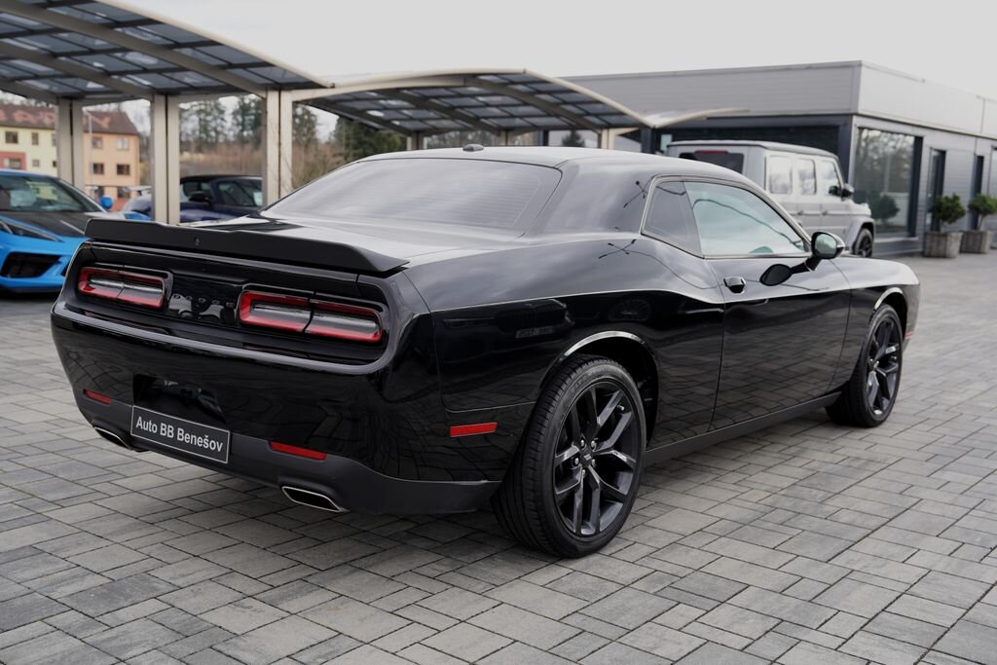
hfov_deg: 50.7
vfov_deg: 35.1
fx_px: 1052
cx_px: 498
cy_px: 332
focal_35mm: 38
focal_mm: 38
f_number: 4
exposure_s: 1/60
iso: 100
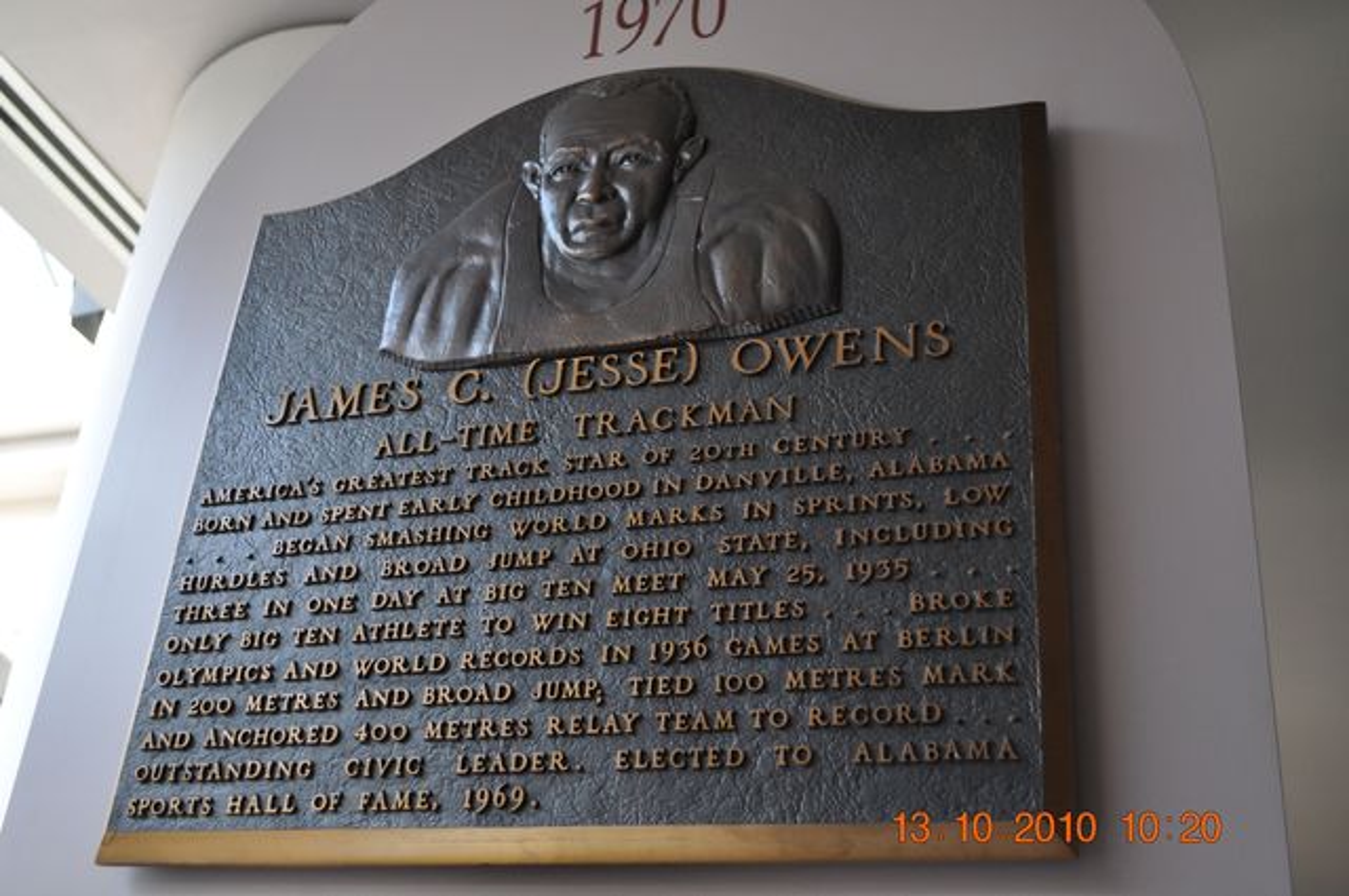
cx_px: 674
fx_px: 1628
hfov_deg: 45.0
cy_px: 448
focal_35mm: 44
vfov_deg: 30.8
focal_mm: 29
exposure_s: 1/60
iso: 720
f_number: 4.5
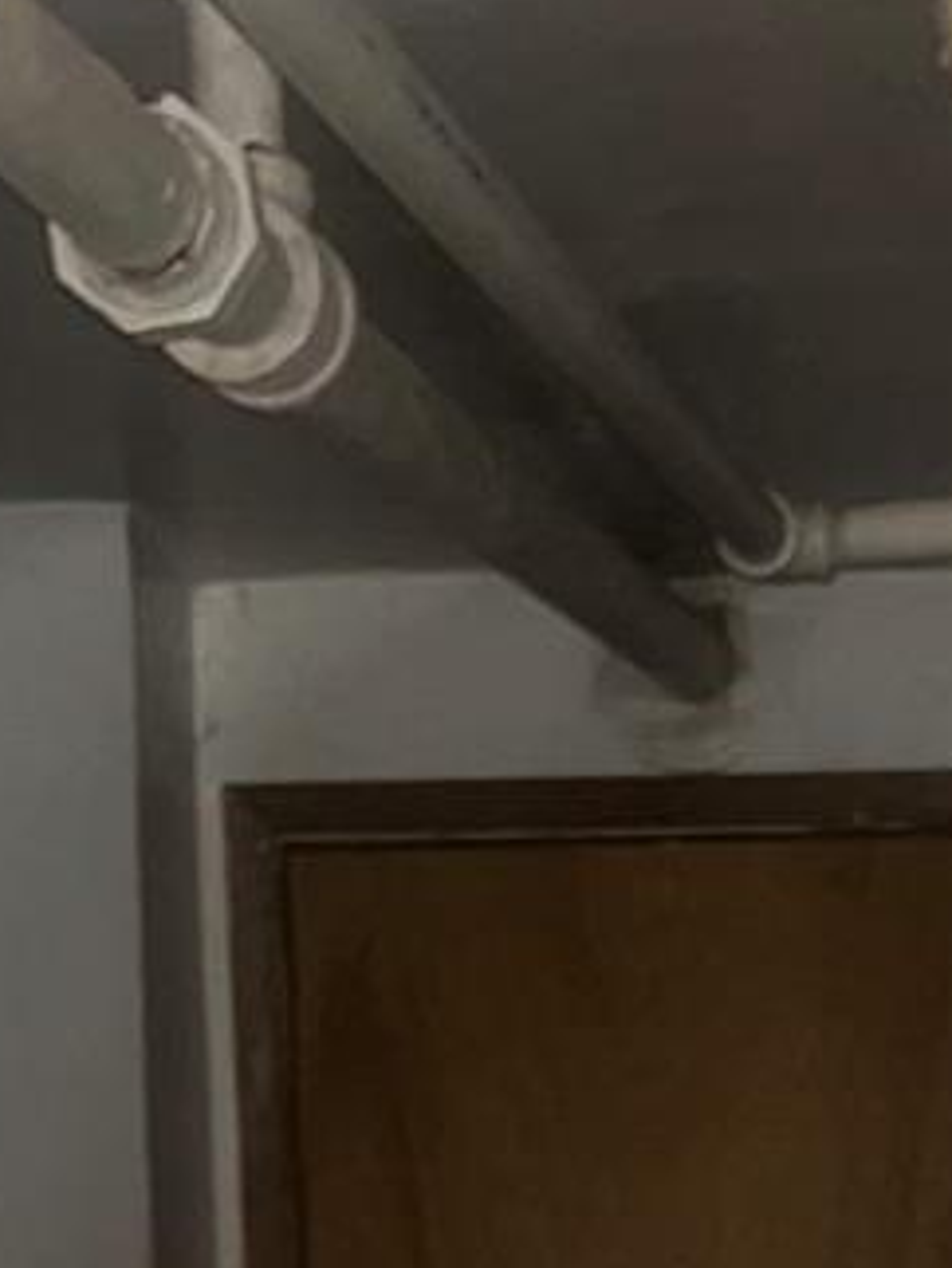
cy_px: 2225
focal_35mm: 124
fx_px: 4541
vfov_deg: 14.2
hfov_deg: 11.8
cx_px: 1074
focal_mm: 5.1
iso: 50
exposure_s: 1/4
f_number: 1.6
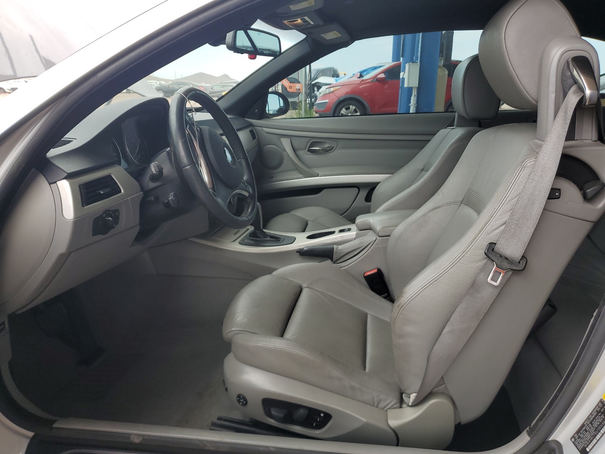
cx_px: 302
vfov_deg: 53.1
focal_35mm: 26
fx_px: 454
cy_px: 227
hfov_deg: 67.3
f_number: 1.5
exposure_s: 1/455
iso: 50
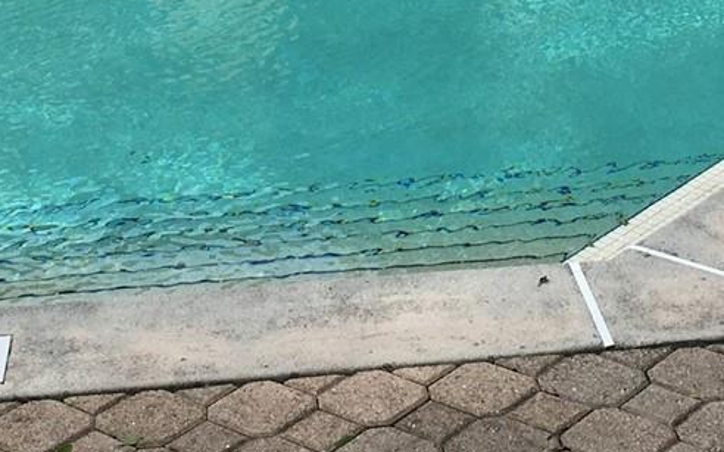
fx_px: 1972
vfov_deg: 12.6
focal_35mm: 100
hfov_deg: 20.8
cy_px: -165
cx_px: 347
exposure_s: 1/855
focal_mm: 4.15
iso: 25
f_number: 2.2
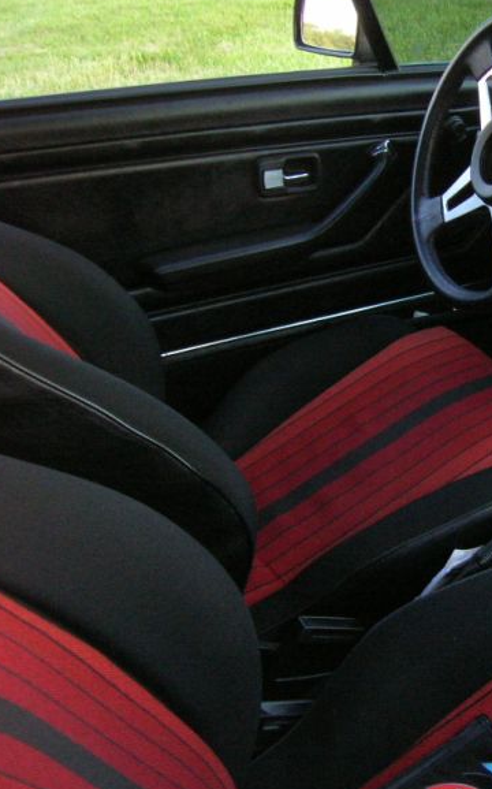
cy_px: 388
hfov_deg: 24.2
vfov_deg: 40.3
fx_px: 1074
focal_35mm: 50
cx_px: 530
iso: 200
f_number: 2.9
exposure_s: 1/60
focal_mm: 5.7
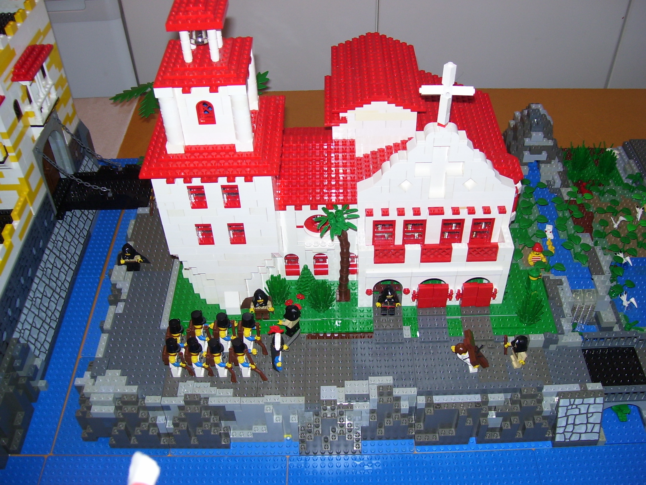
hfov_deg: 51.4
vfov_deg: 39.7
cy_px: 242
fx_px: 672
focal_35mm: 36
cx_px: 323
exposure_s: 1/60
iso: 80
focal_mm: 6
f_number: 2.7
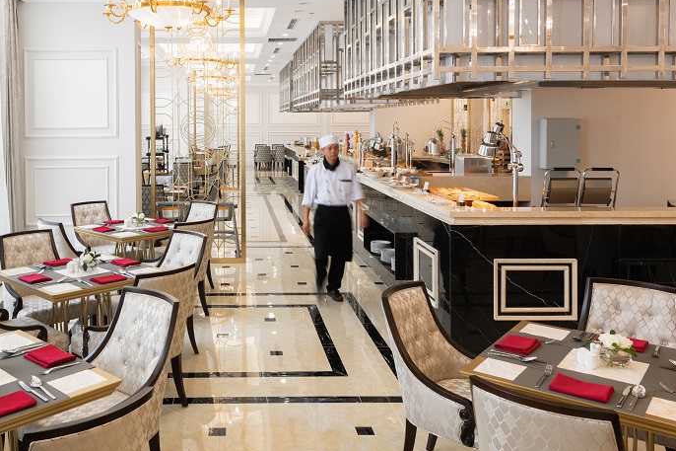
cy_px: 129
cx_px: 239
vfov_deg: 37.2
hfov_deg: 53.6
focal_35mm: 35
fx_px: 657
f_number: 11
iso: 160
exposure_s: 1/8
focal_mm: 24
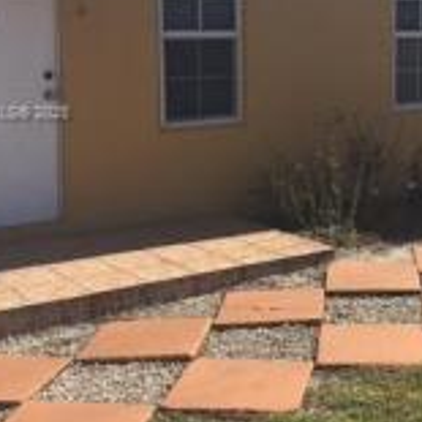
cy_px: 114
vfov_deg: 25.8
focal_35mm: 66
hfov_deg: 25.3
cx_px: 378
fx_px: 910
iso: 25
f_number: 2.2
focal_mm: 4.15
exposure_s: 1/2024
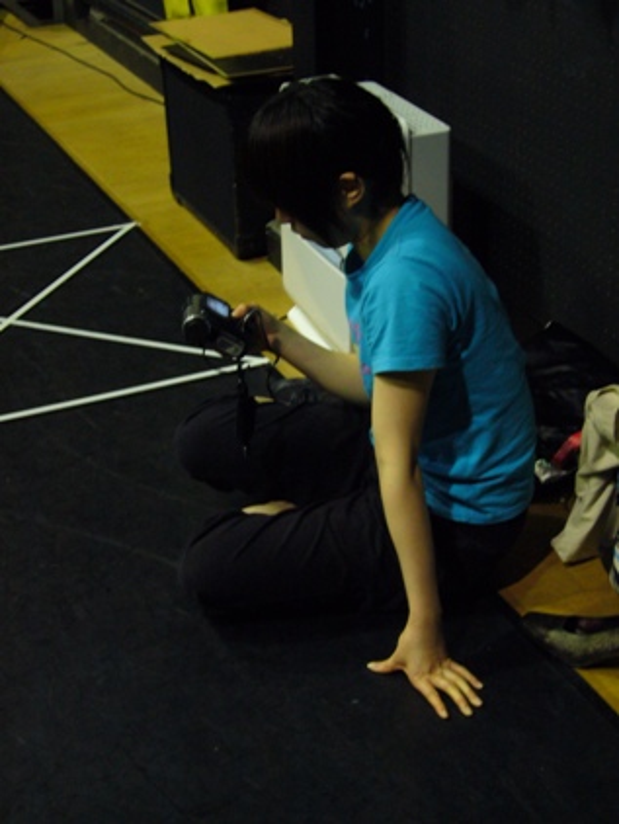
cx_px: 310
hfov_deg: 23.3
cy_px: 412
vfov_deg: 30.7
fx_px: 1501
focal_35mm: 63
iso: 200
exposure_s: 1/8
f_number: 3.8
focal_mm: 10.4
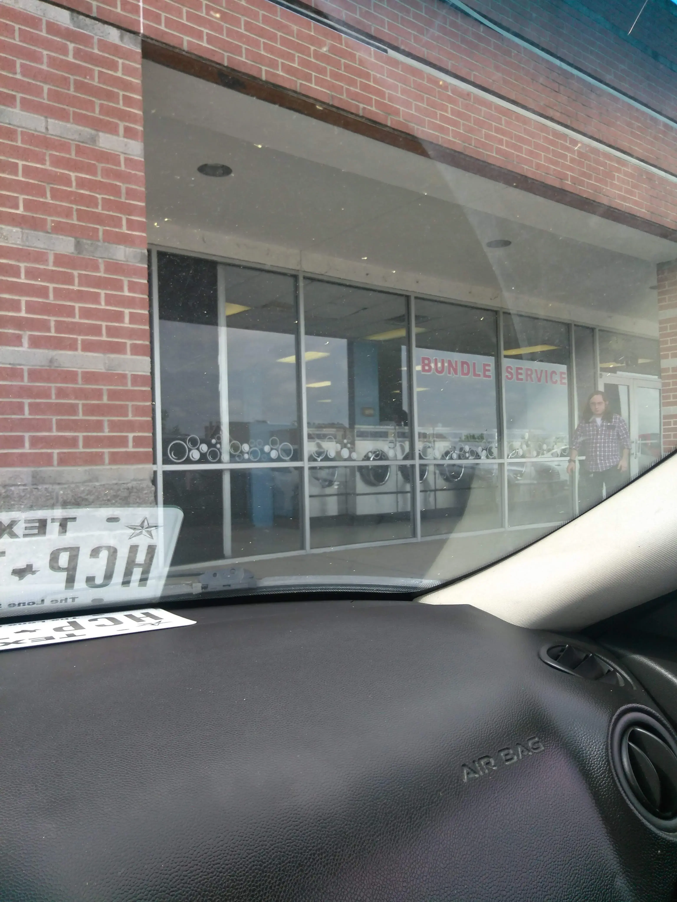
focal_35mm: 20
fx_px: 522
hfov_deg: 66.0
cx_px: 338
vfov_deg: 81.7
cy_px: 451
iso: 100
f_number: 2.2
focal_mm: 3.46
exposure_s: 1/177
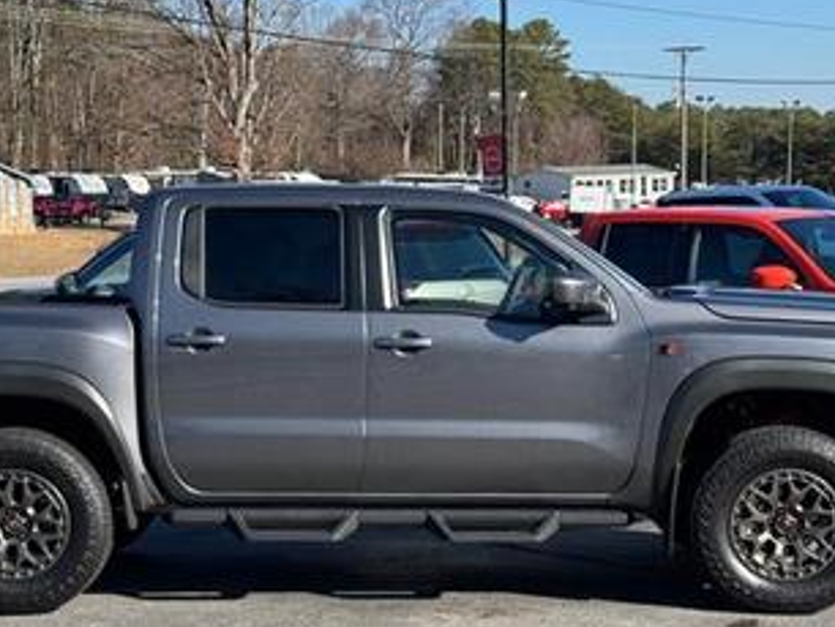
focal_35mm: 79
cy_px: 433
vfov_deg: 18.6
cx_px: 355
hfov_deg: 24.7
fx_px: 1907
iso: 64
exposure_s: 1/2415
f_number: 1.78
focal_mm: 6.76
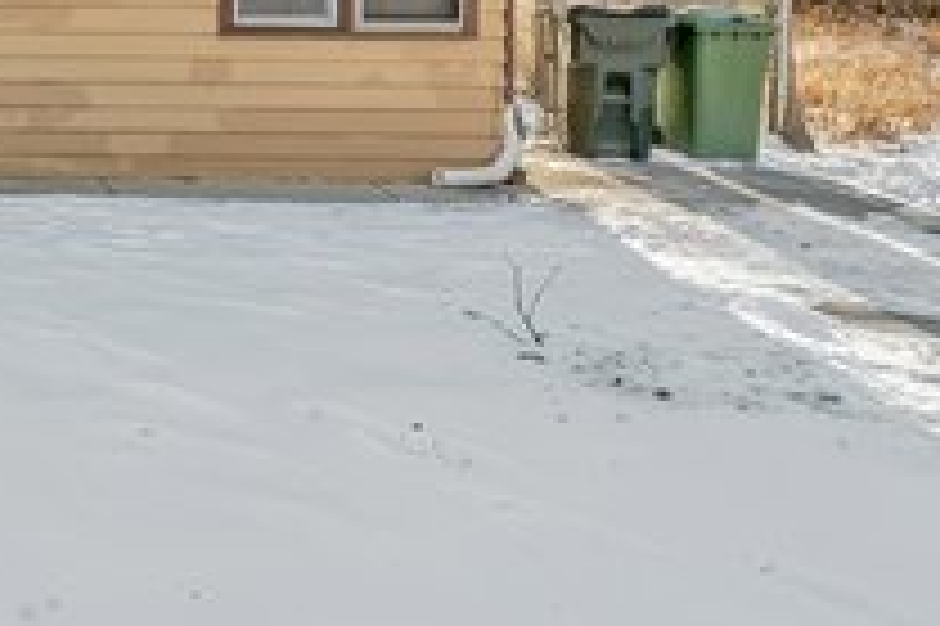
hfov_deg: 34.6
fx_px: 1278
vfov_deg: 26.5
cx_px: -103
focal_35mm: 49
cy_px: 52
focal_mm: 16
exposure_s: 1/100
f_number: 9
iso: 400
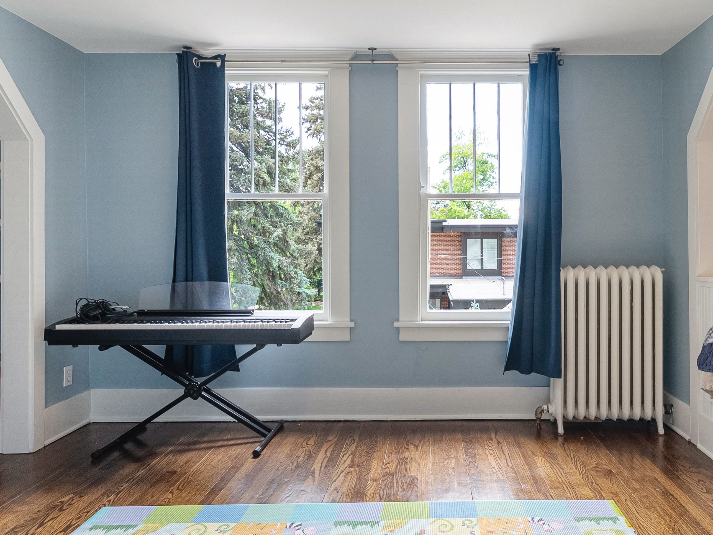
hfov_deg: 64.4
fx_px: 556
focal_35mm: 27
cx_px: 447
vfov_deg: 51.3
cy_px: 254
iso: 640
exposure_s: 1/200
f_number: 8
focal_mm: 17
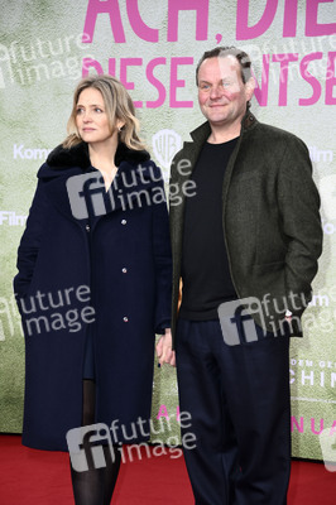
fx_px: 1402
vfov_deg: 20.4
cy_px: 252
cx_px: 168
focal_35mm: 100
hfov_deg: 13.7
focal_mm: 100
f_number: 5.6
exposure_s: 1/250
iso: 640
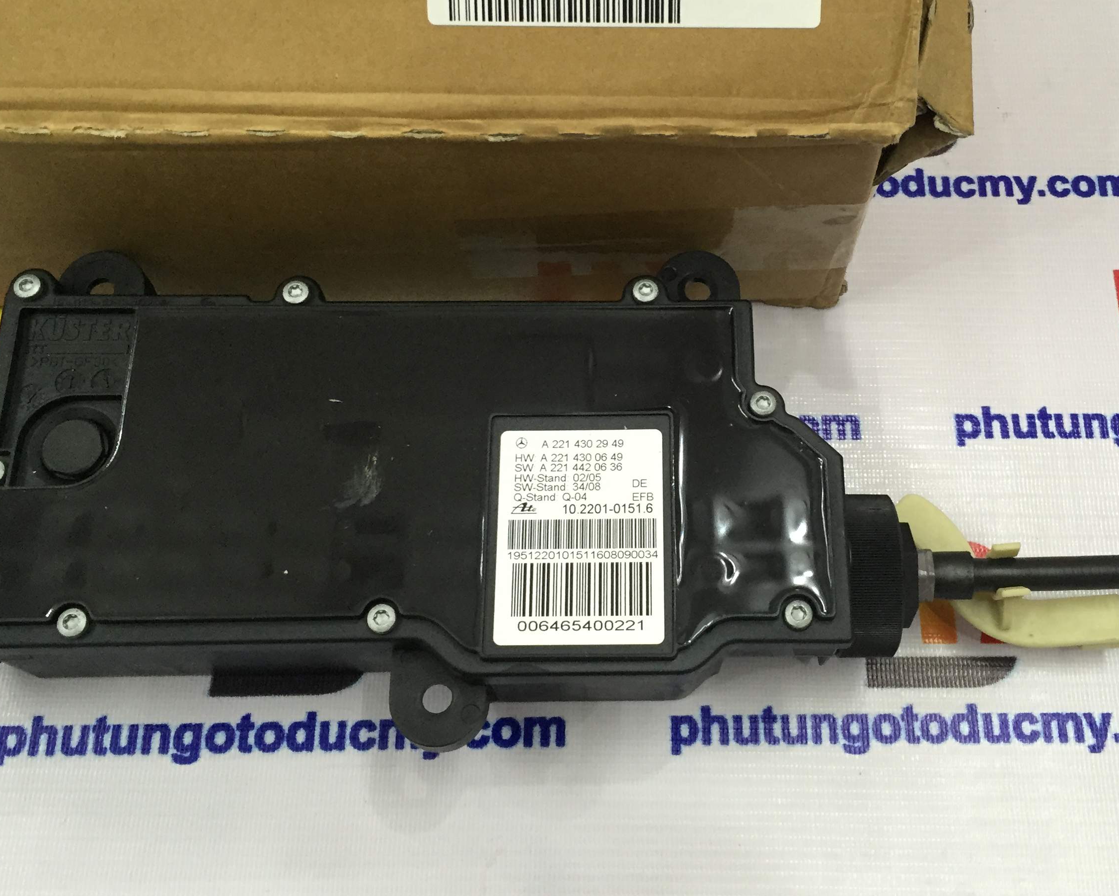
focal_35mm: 41
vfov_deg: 36.4
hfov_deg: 44.5
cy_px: 360
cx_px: 678
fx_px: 1358
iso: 125
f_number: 2.2
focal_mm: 4.15
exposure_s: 1/30
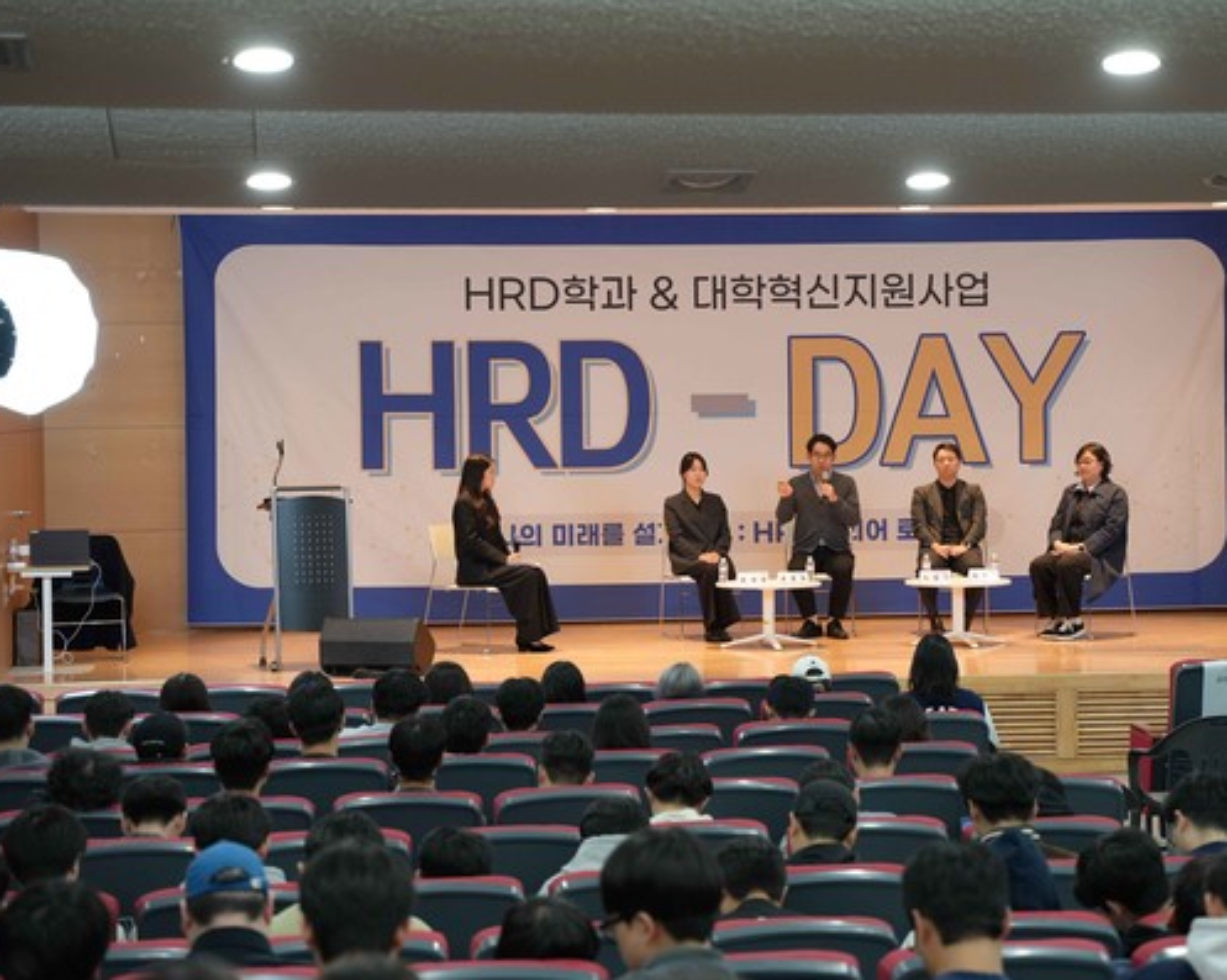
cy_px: 491
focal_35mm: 85
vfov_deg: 18.1
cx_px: 669
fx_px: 3085
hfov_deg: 22.5
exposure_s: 1/160
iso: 2000
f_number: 4
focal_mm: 75
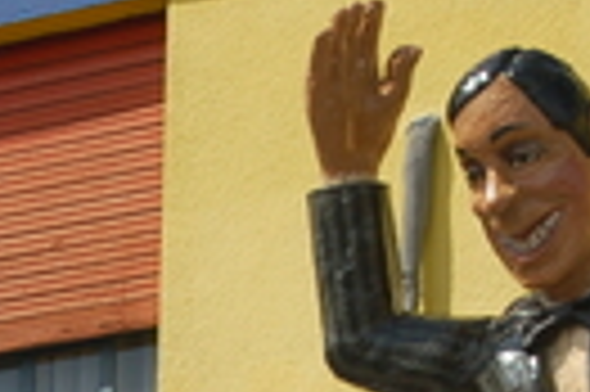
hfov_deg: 7.5
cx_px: 54
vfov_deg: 4.9
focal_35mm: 275
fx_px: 4501
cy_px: 698
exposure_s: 1/320
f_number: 9
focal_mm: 40
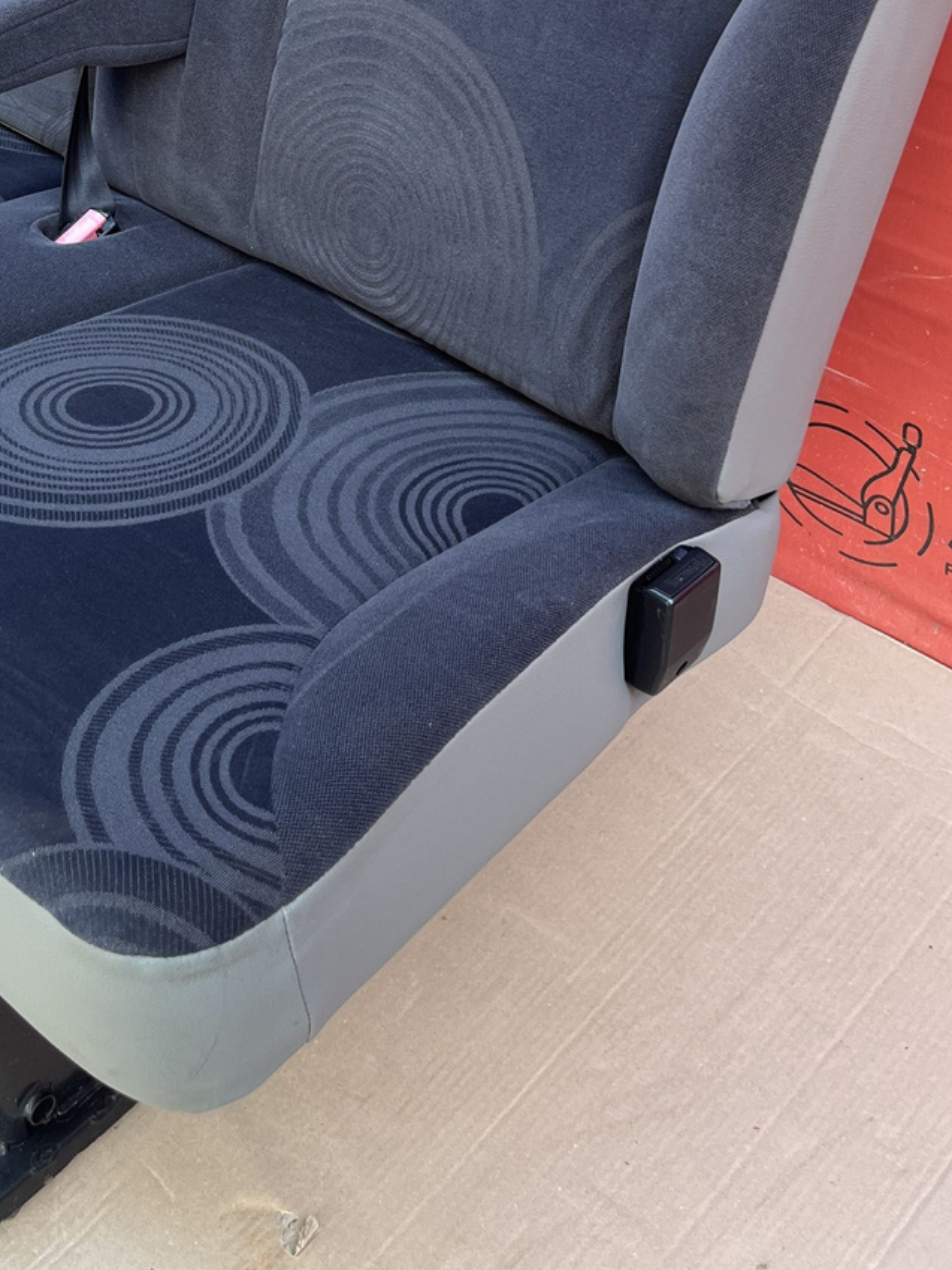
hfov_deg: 29.5
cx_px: 320
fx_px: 1796
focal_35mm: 49
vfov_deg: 36.0
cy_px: 75
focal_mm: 5.1
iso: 50
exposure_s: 1/122
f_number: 1.6
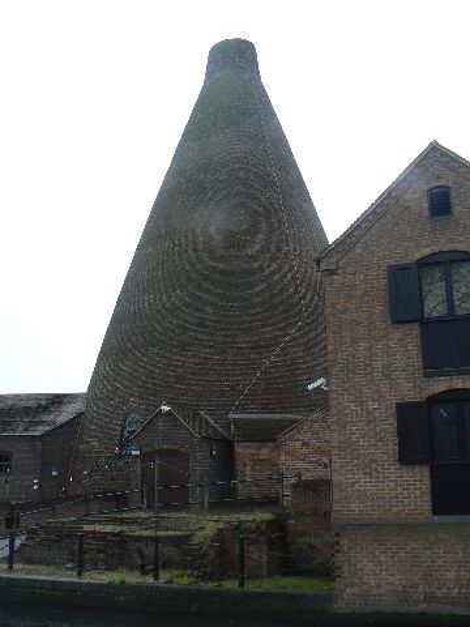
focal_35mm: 36
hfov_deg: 39.7
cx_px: 235
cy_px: 314
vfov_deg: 51.4
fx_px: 652
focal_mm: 6
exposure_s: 1/125
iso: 80
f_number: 4.5
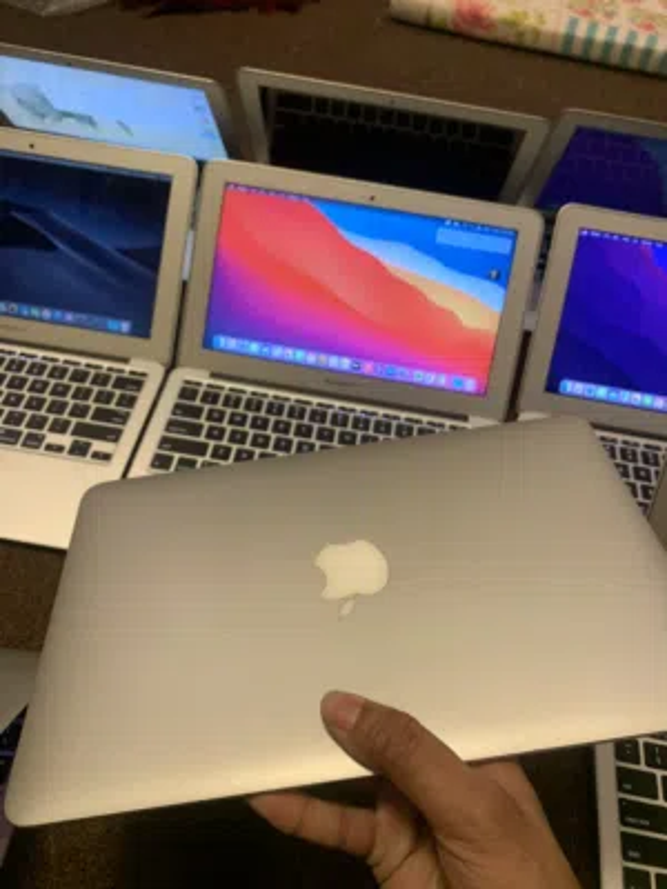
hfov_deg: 53.1
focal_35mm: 26
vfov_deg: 67.3
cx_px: 334
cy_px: 444
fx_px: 668
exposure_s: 1/69
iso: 100
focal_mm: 4.25
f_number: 1.8
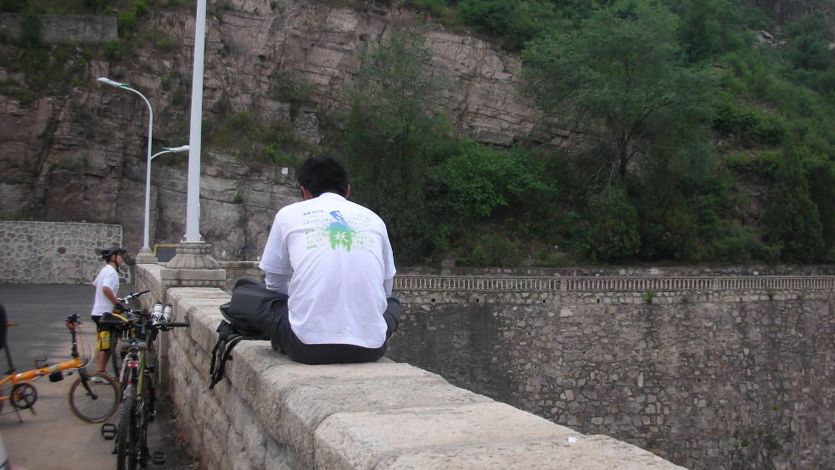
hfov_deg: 51.6
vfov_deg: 30.4
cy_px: 208
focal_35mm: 39
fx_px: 863
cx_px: 423
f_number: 3
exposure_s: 1/108
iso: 50
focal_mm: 5.8
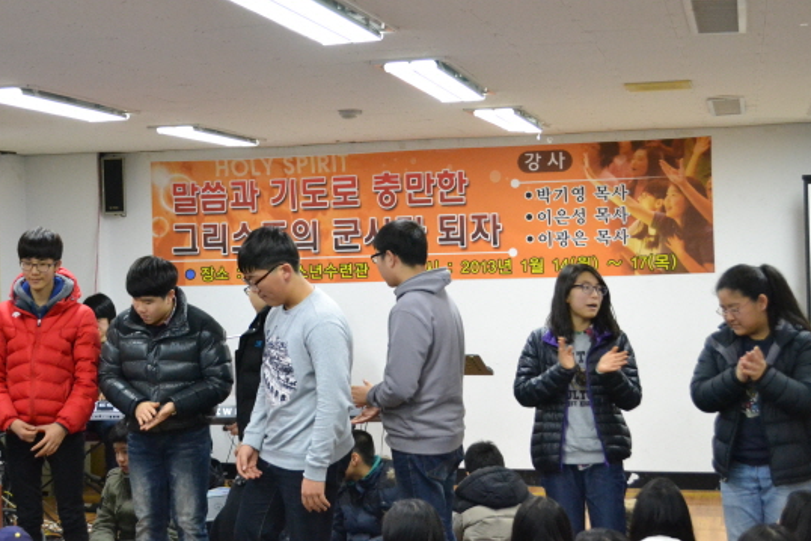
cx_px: 342
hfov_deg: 30.5
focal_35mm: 66
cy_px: 252
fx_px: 1487
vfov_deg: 20.6
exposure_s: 1/125
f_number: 4.8
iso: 3200
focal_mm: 32
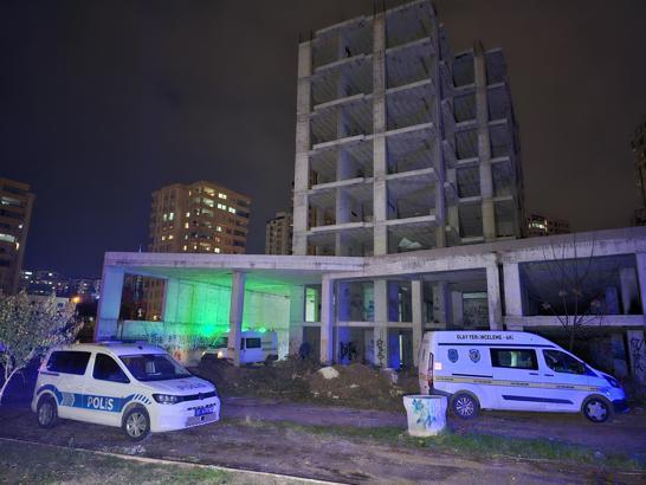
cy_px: 242
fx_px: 429
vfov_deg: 58.9
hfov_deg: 73.9
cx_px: 323
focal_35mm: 23
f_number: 1.7
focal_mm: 6.3
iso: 1600
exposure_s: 1/14.3
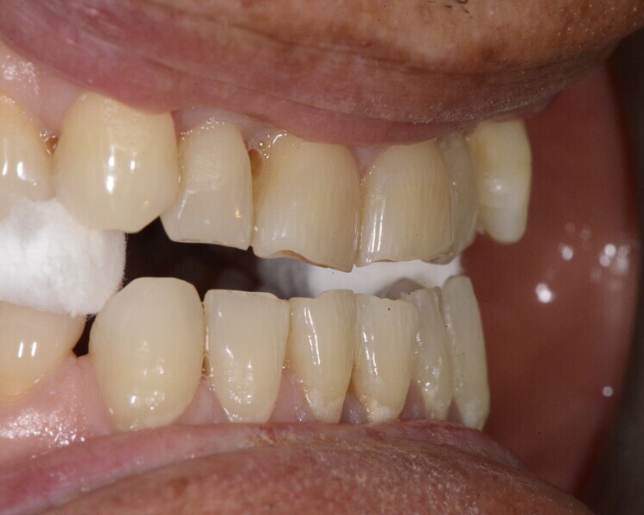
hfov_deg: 16.2
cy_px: 258
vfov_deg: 13.0
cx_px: 305
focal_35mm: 119
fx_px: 2268
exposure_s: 1/125
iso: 6400
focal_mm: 105
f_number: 32
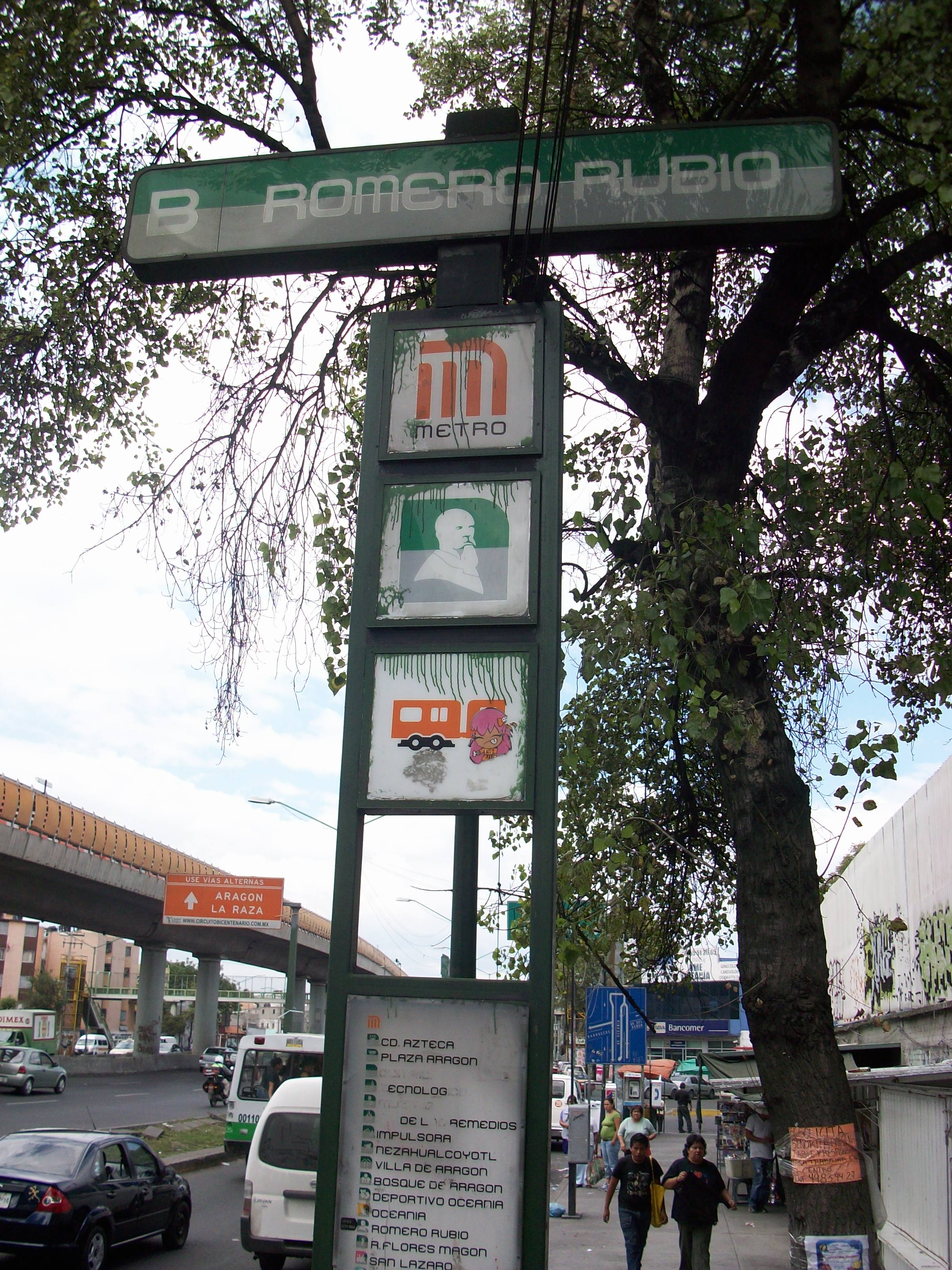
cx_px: 476
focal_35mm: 34
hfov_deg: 41.8
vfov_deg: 54.0
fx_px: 1247
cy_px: 635
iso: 64
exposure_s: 1/520
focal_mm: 5.7
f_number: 2.8
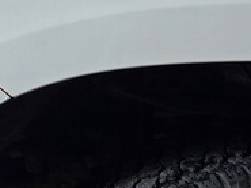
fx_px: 921
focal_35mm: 127
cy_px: 226
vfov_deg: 11.5
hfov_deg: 15.4
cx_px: 205
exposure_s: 1/359
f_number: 1.7
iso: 50
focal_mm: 6.25
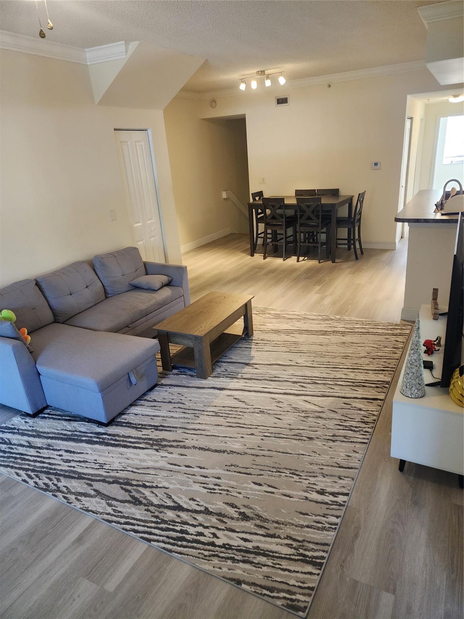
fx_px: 411
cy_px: 310
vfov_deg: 73.9
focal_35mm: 23
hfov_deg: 58.9
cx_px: 232
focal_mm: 6.4
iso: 500
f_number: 1.8
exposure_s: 1/120
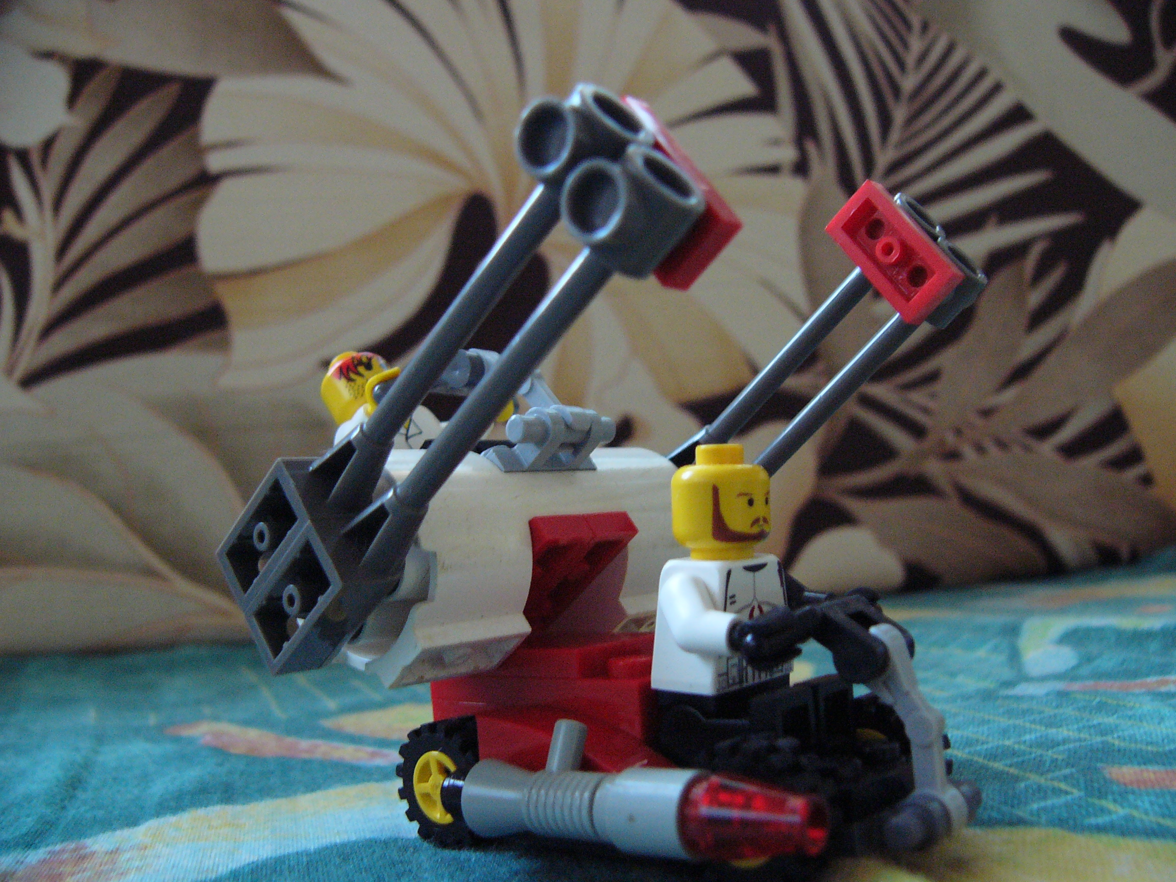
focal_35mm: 36
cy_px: 441
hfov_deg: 51.4
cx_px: 588
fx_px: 1223
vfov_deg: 39.7
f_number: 2.8
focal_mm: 6
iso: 200
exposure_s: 1/4
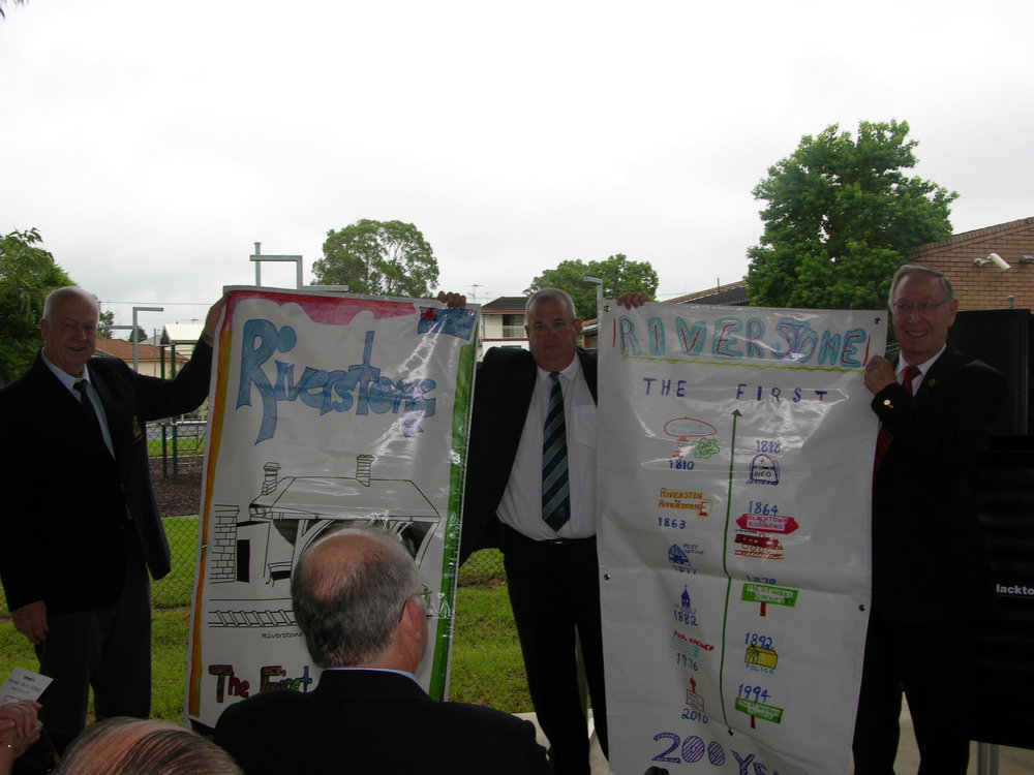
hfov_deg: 52.6
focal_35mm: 35
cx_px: 517
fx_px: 1045
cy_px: 388
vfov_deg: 40.7
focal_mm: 8.9
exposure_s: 1/108
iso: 50
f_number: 5
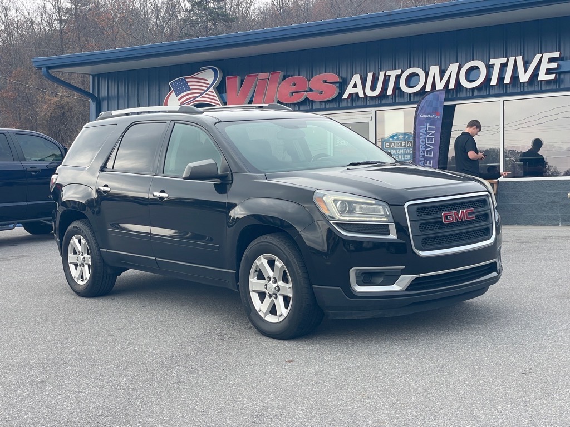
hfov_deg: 36.8
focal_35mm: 52
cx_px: 285
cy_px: 214
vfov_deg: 28.0
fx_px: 856
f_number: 2
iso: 25
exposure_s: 1/564
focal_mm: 6
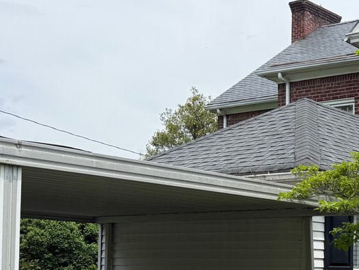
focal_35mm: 69
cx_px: 467
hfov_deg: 24.5
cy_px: 254
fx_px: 716
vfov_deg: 20.8
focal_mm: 6.76
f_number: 1.78
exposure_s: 1/3279
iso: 80
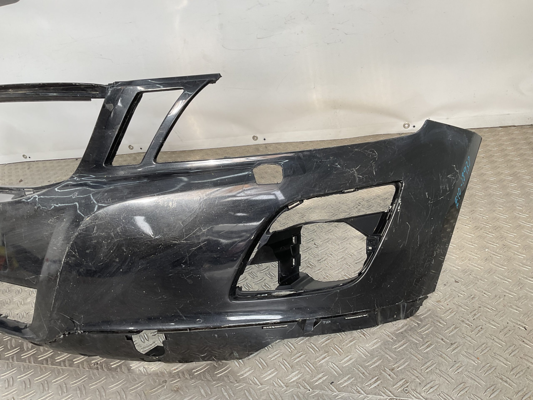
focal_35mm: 29
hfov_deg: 61.7
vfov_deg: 48.2
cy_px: 200
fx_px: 447
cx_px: 266
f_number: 1.8
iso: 16
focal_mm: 3
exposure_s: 1/164
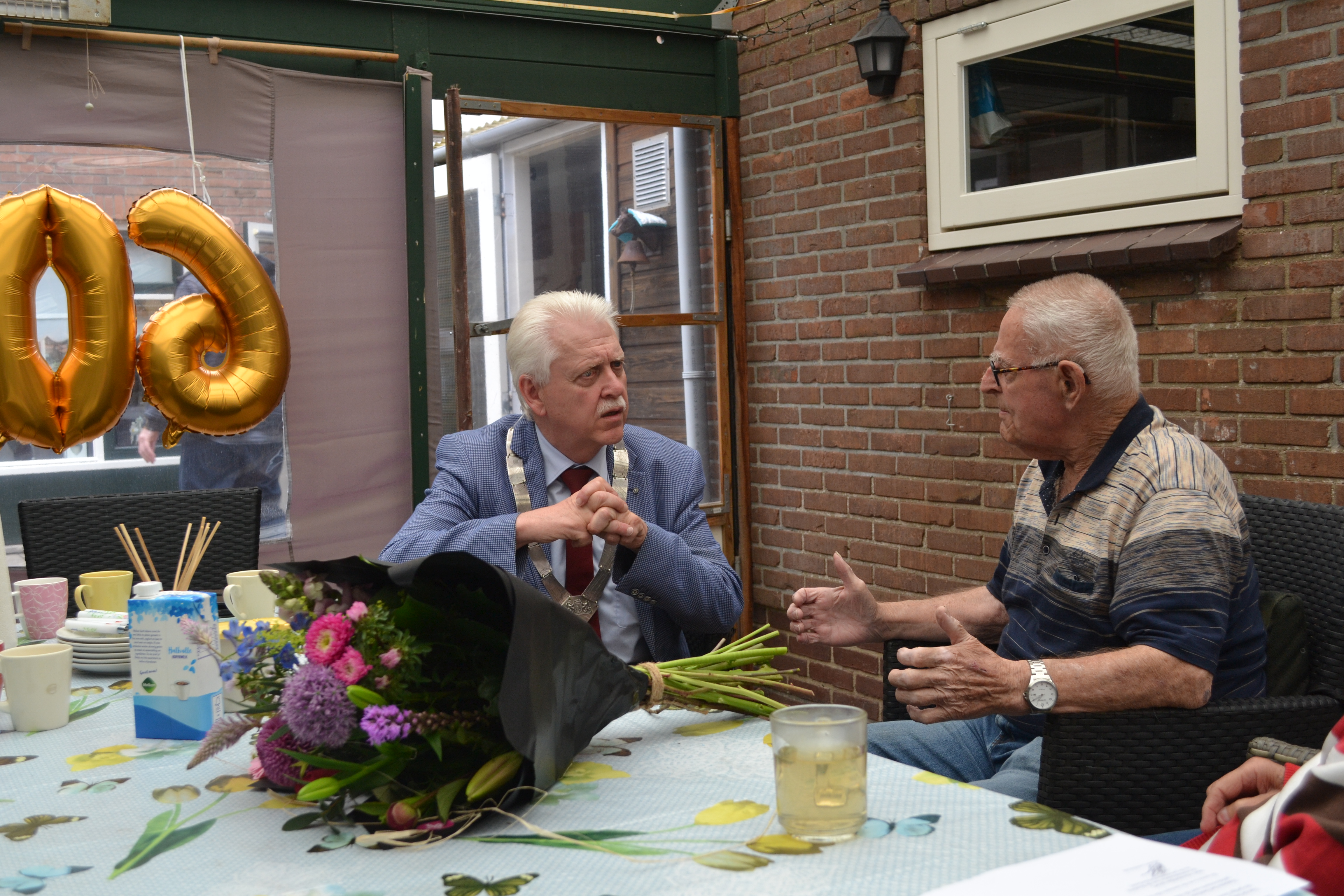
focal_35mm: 39
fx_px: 1456
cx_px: 672
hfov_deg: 49.6
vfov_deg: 34.2
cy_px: 448
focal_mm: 26
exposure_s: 1/125
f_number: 5.6
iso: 320
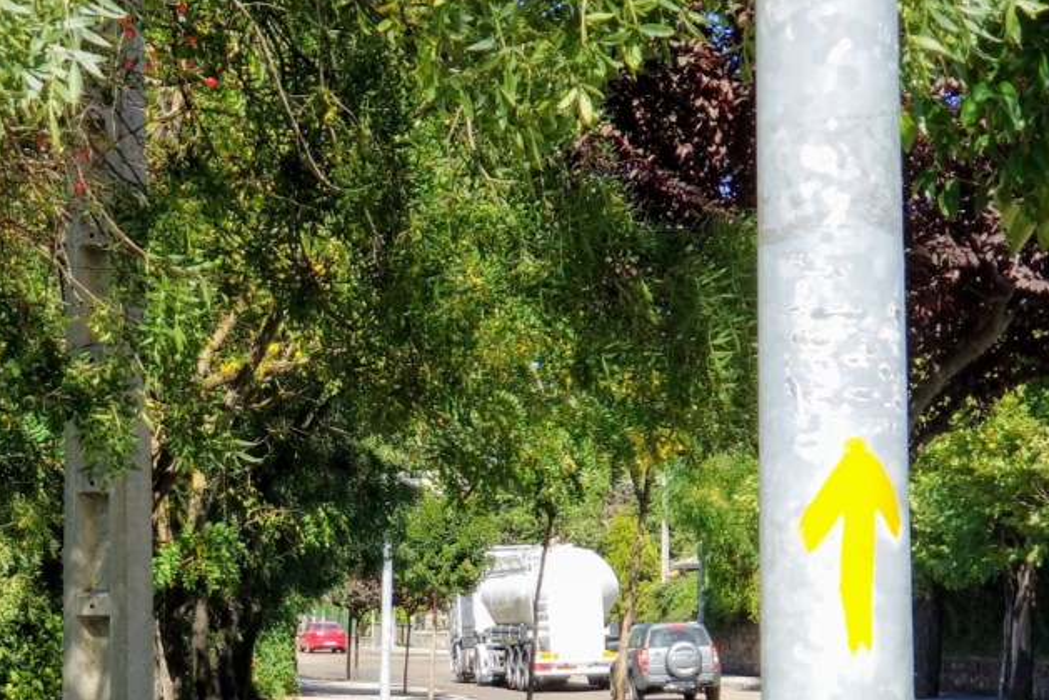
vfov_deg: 13.7
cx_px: 250
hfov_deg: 20.4
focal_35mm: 99
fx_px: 2886
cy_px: 597
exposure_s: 1/432
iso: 25
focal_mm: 6
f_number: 2.4
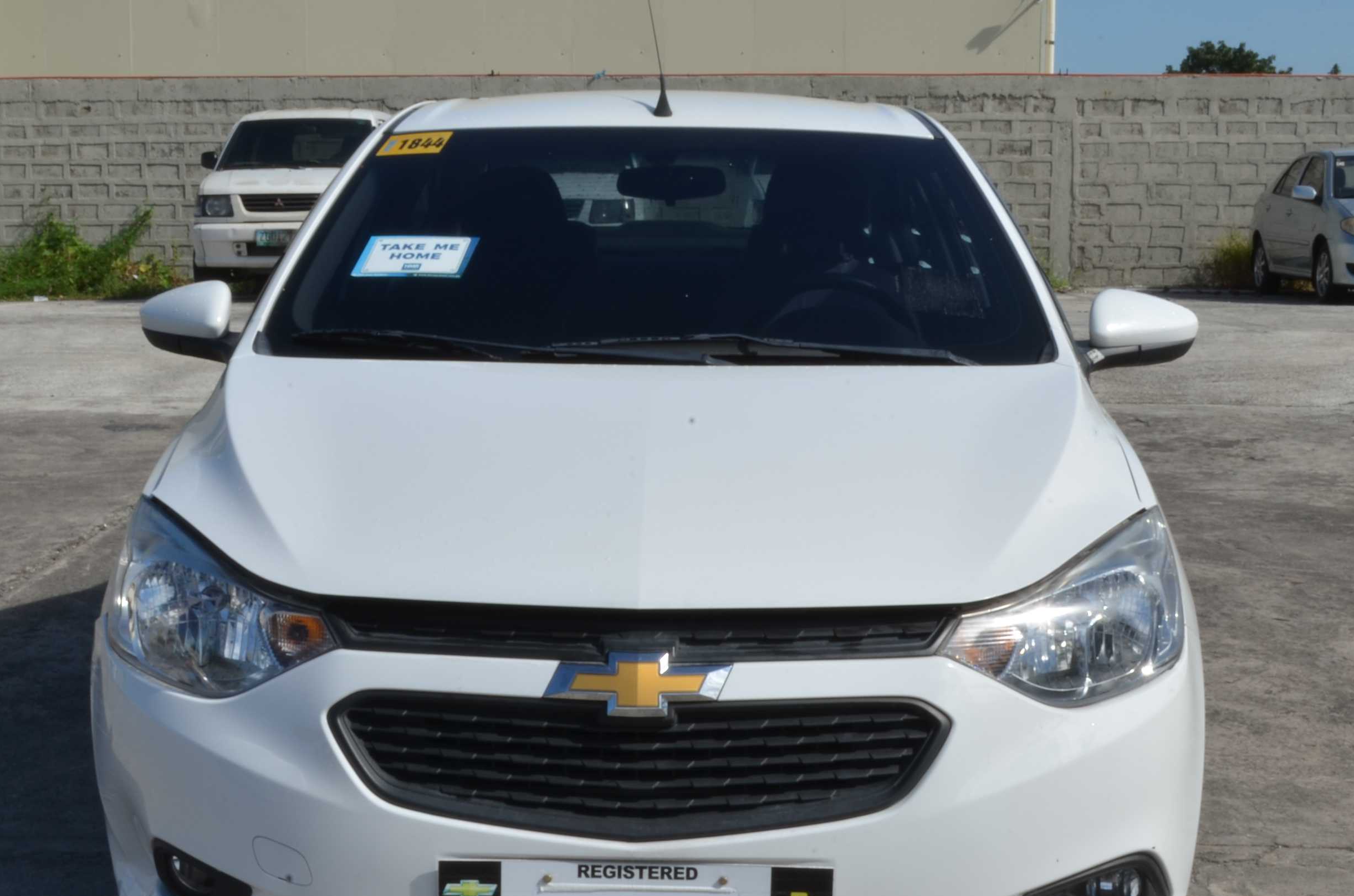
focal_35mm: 59
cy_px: 527
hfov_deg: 34.0
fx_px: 2214
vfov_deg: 22.9
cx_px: 660
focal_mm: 26
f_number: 29
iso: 100
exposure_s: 1/25
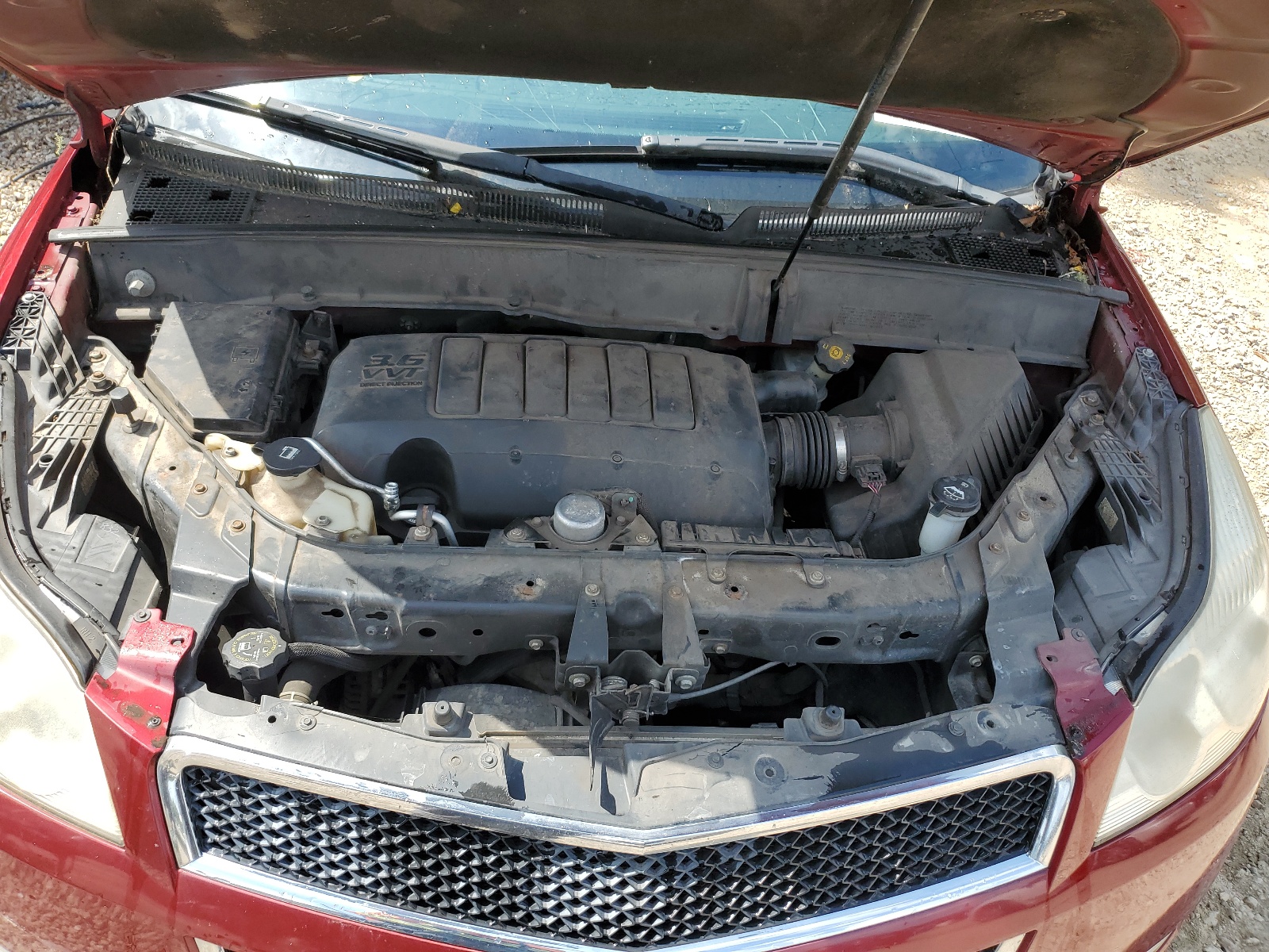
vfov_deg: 53.1
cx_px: 634
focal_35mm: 26
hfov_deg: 67.3
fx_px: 953
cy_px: 476
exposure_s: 1/909
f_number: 1.5
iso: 50
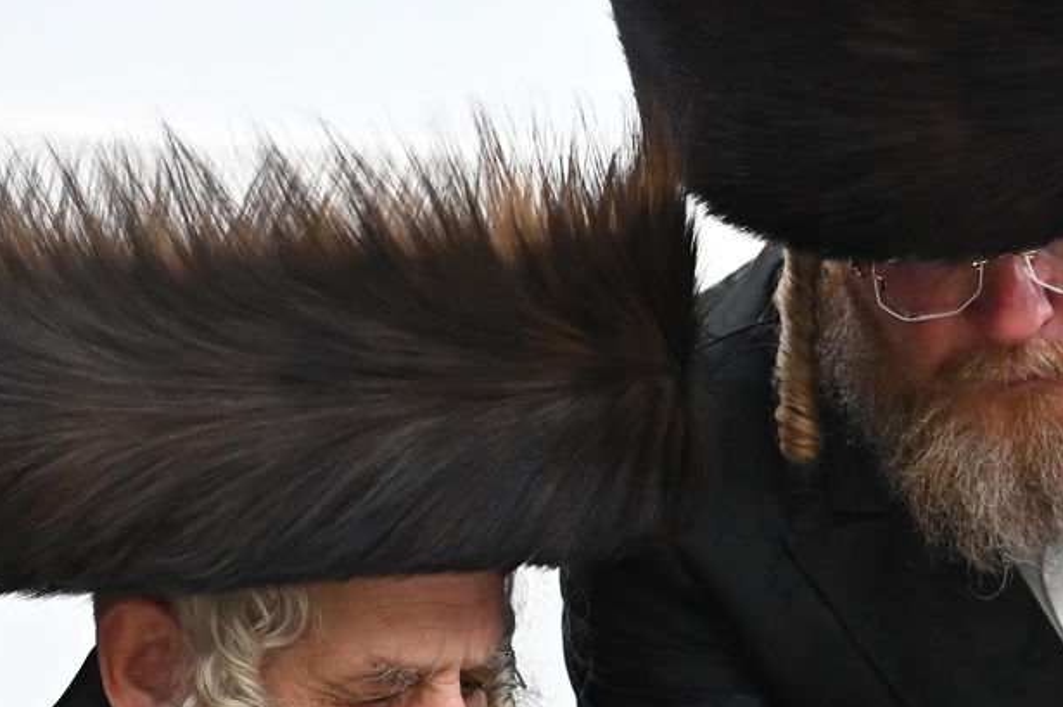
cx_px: 591
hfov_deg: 15.5
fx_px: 3894
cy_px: 770
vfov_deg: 10.3
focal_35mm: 132
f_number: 4
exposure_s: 1/200
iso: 2500
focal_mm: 58
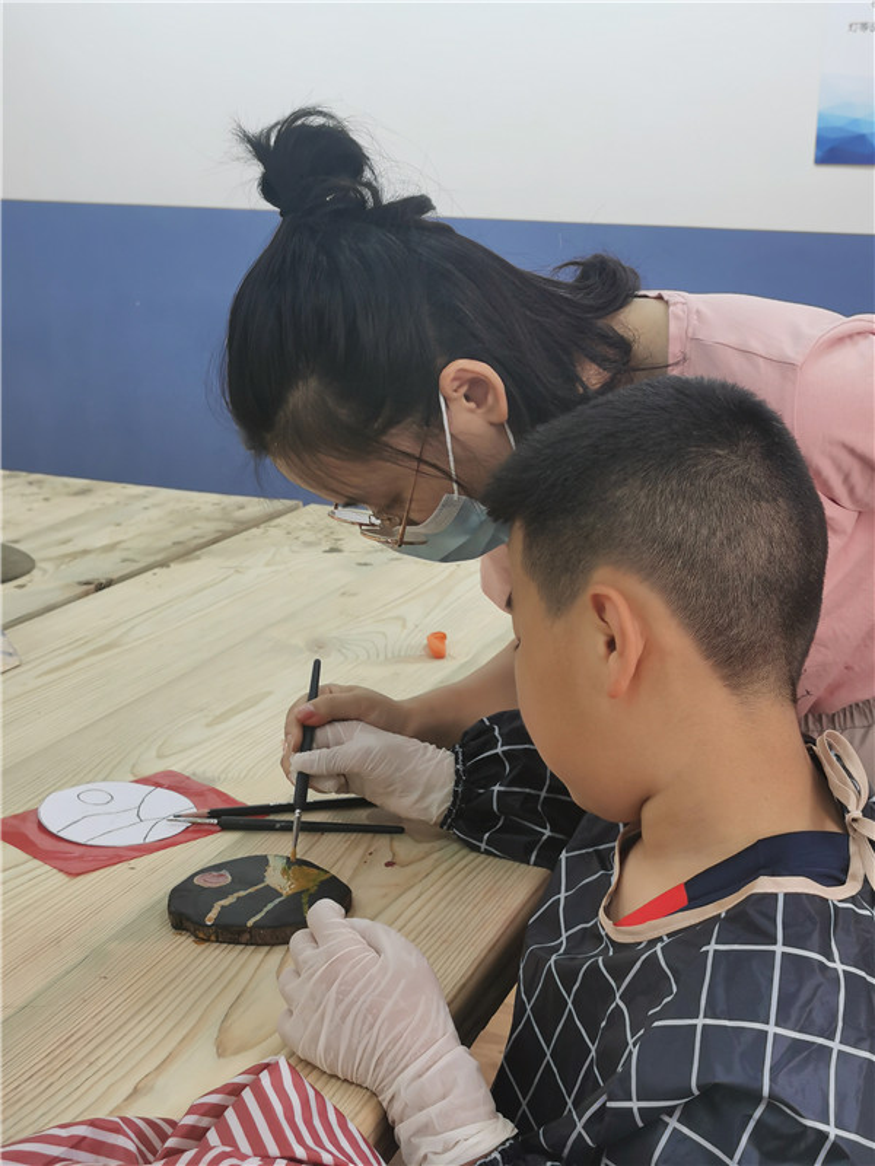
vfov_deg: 38.2
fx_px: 1685
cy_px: 583
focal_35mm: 50
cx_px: 438
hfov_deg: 29.1
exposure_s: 1/100
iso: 80
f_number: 1.6
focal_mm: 5.56
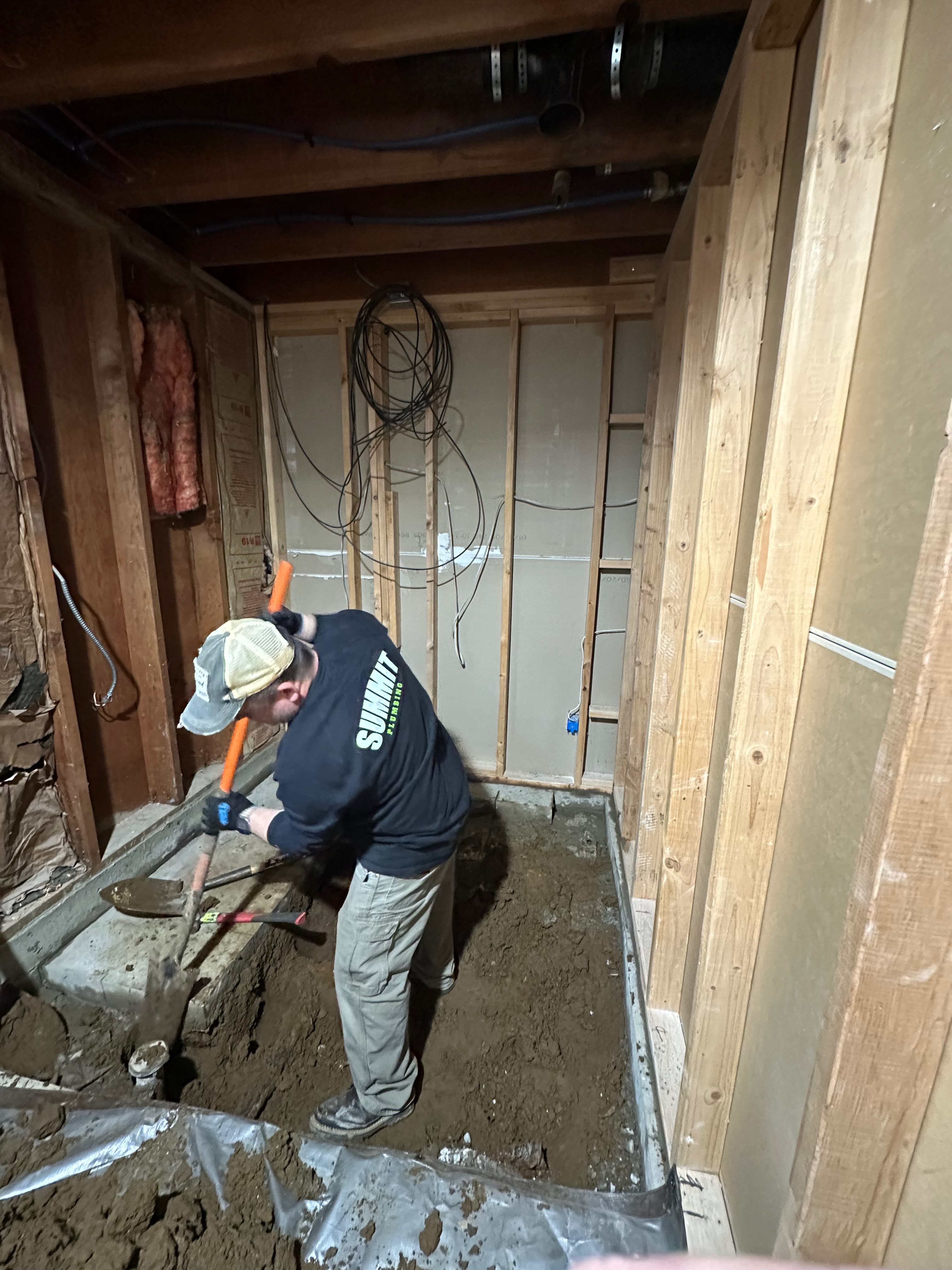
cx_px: 476
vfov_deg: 102.1
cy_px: 635
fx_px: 513
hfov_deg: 85.7
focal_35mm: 14
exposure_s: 1/60
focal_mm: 2.22
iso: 1250
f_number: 2.2
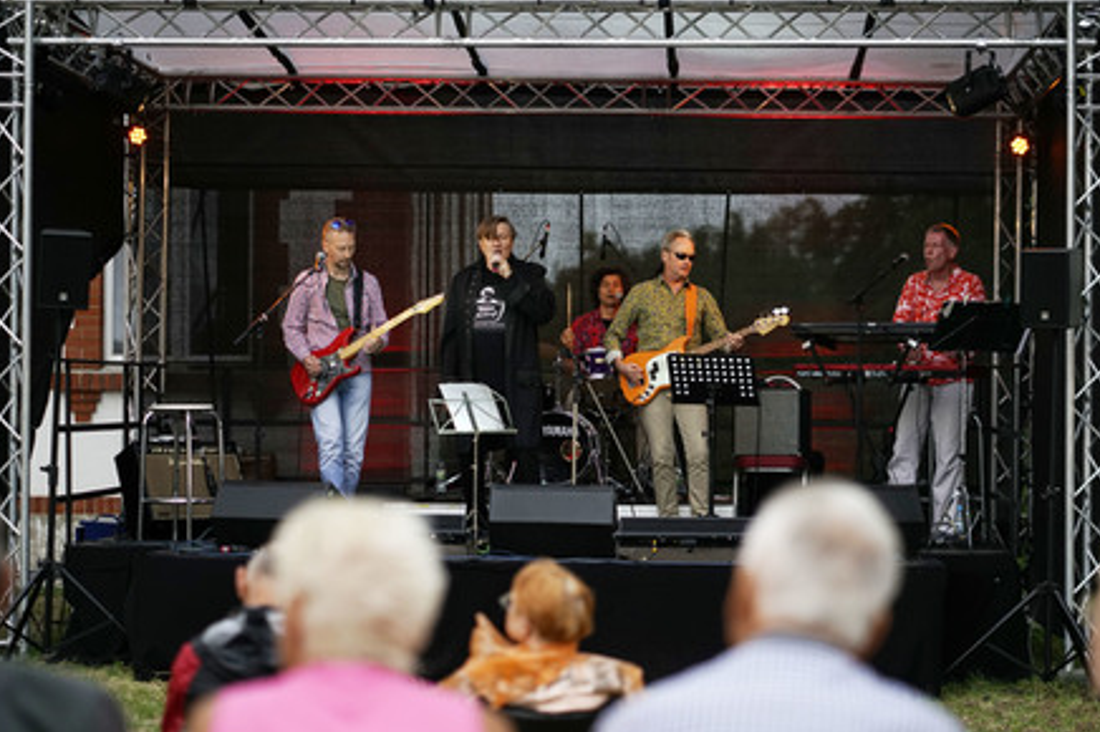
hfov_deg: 23.1
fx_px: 2687
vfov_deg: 15.5
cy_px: 374
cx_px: 554
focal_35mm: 88
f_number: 2.2
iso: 640
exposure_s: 1/1600
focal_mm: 85
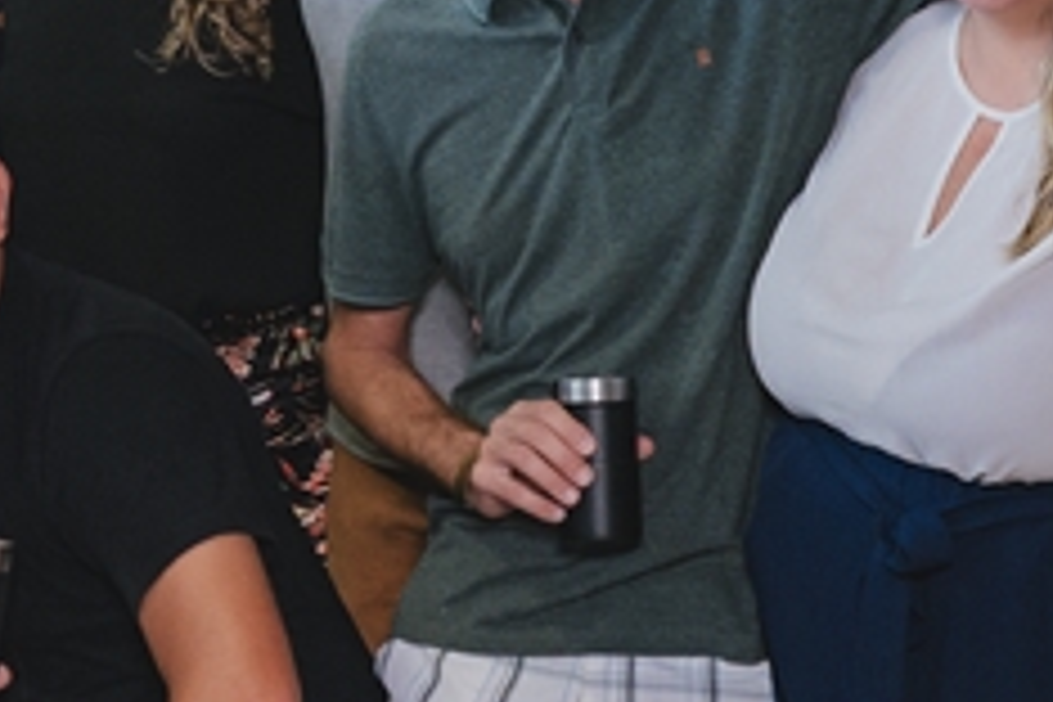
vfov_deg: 12.0
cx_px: -108
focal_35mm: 114
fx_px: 3334
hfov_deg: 17.3
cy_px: 443
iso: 2500
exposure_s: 1/250
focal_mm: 24
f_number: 3.2
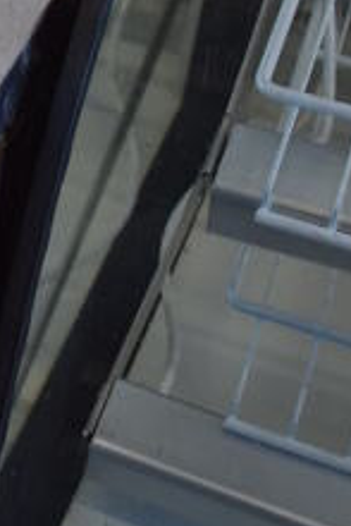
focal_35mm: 112
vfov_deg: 17.4
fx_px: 1635
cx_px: -310
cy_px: -116
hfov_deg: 11.3
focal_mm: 18
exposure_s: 1/250
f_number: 3.5
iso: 450
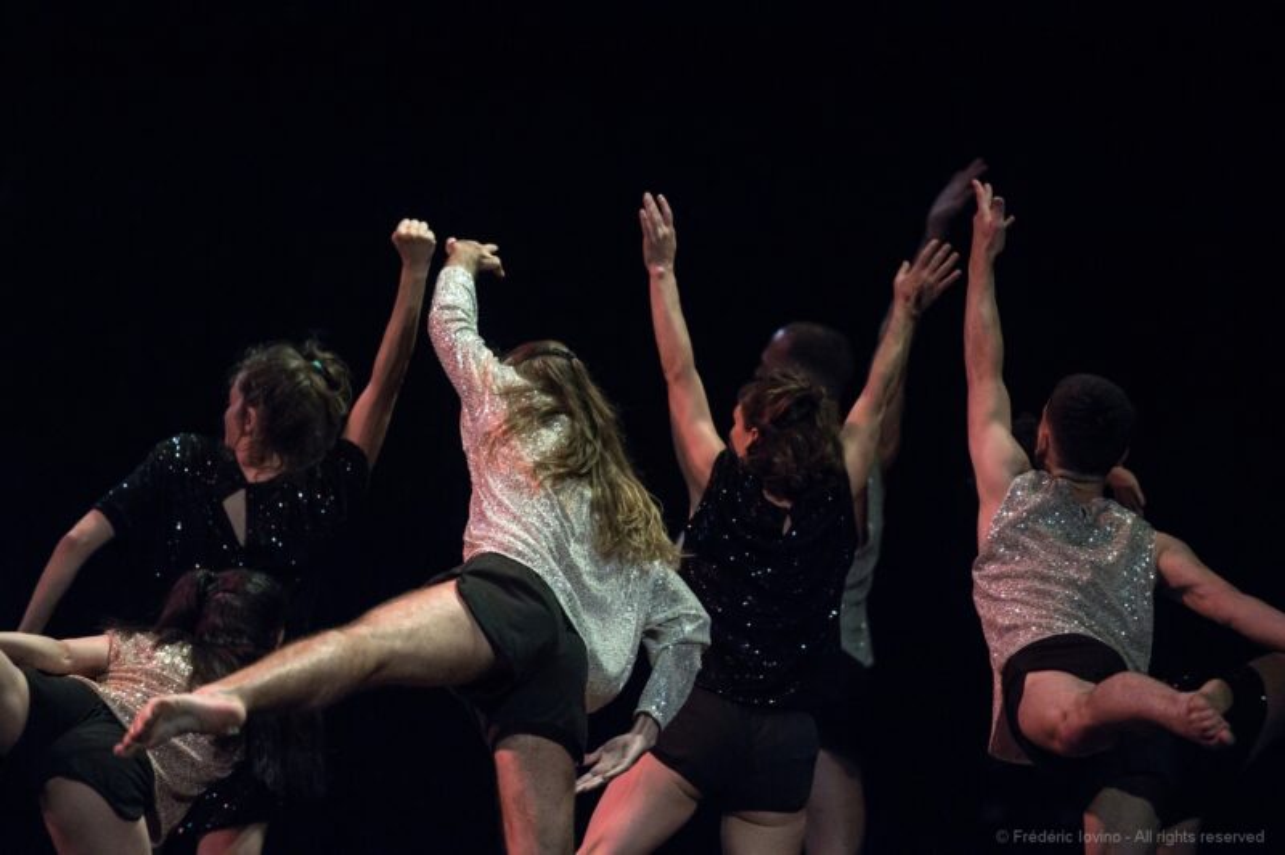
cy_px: 428
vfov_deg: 7.6
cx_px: 642
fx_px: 6420
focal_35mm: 180
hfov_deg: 11.4
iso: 5000
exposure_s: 1/400
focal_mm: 180
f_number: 2.8
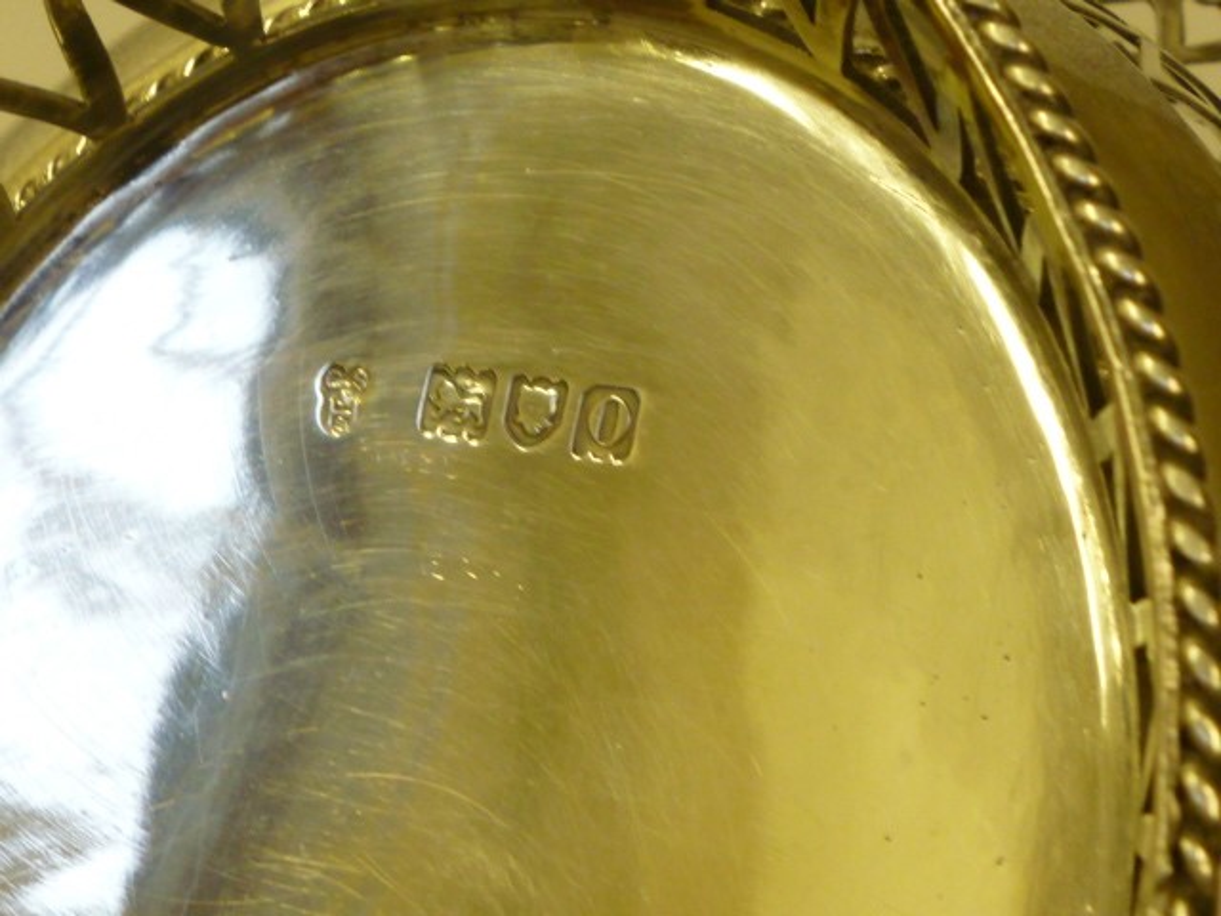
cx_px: 610
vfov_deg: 17.6
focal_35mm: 84
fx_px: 2963
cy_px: 458
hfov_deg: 23.3
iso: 200
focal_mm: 7.5
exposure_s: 1/40
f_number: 4.5
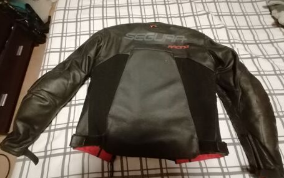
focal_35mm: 19
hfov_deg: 87.9
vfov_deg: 62.2
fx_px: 147
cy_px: 82
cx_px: 139
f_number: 2.4
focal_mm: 2.84
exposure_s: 1/14.3
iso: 1000
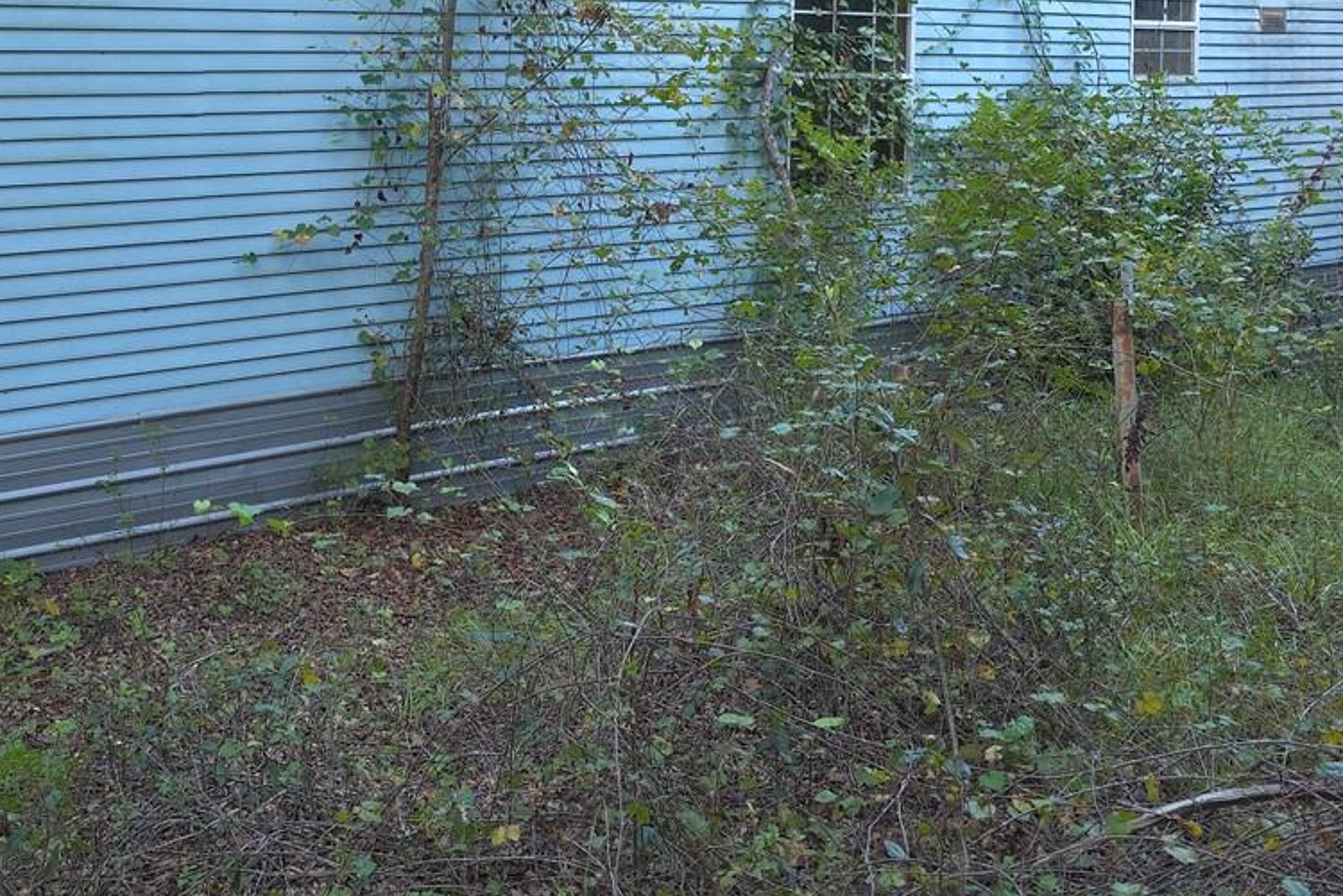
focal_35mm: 51
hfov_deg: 38.4
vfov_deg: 25.8
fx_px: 1902
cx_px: 433
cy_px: 124
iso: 250
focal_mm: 6.3
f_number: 1.7
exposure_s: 1/60
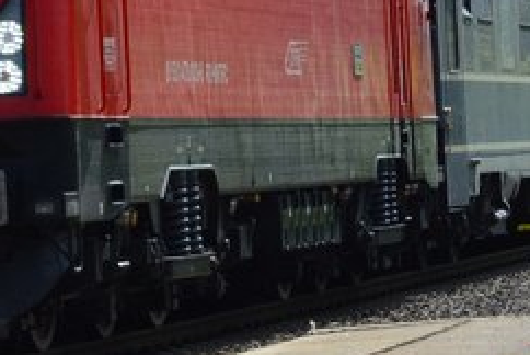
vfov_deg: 5.1
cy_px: 13
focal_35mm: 272
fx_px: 4004
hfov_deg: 7.6
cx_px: 206
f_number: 11
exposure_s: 1/500
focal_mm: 55
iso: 320
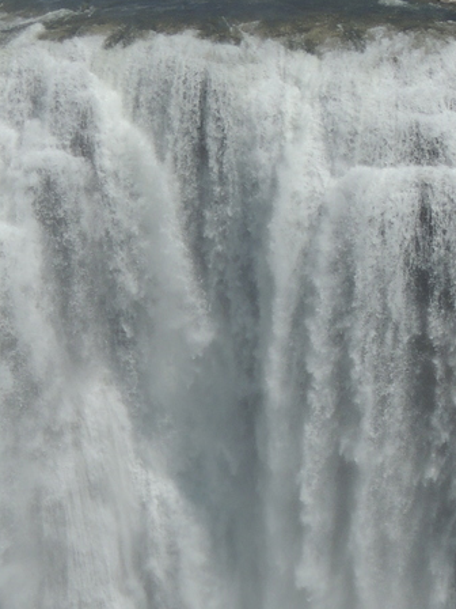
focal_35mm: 300
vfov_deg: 6.6
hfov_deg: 5.0
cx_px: 238
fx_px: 5269
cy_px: 318
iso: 100
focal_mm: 18.7
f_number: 4.7
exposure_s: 1/1250
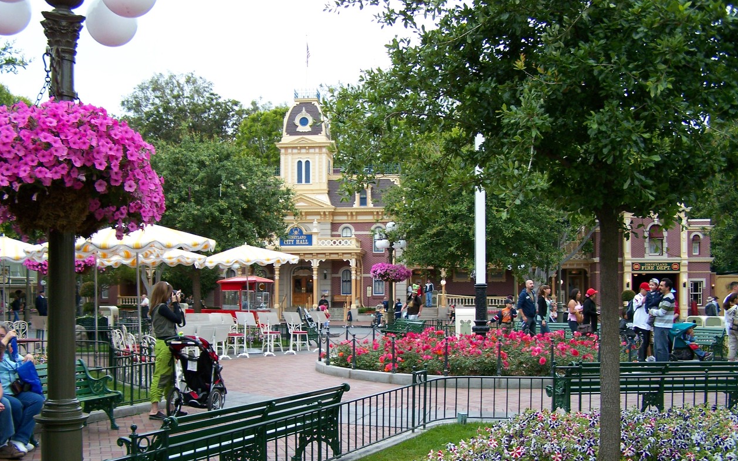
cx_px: 371
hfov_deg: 48.2
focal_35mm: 41
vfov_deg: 31.1
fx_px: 825
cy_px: 281
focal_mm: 6.3
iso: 100
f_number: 2.8
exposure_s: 1/250
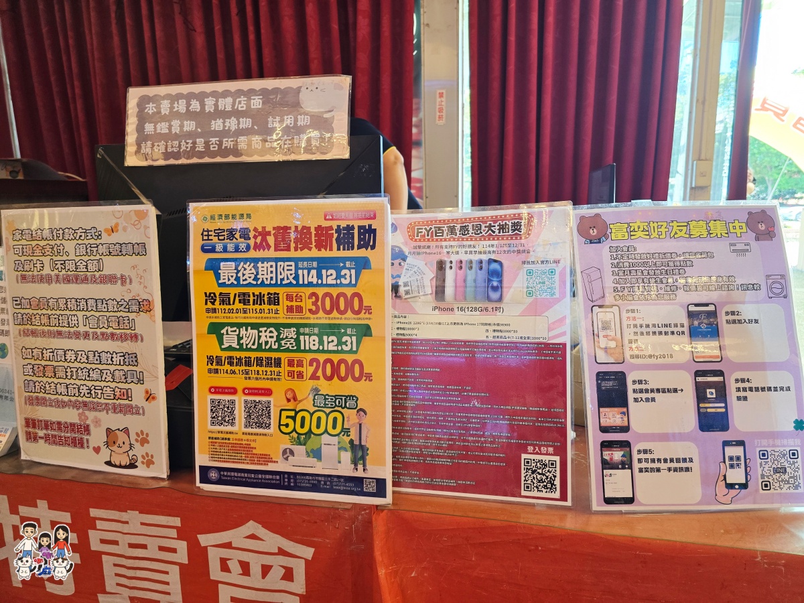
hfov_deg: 73.9
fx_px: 534
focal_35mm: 23
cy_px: 302
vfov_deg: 58.9
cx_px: 402
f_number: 1.7
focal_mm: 6.3
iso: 200
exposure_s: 1/120
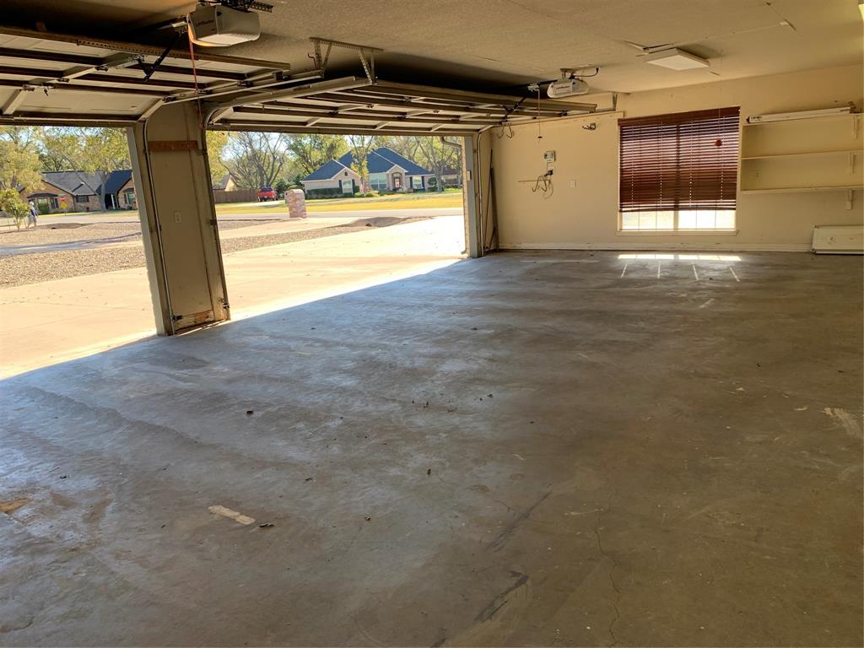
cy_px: 324
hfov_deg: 67.3
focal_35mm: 26
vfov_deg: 53.1
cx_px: 432
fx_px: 649
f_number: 1.8
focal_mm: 4.25
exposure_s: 1/193
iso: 25
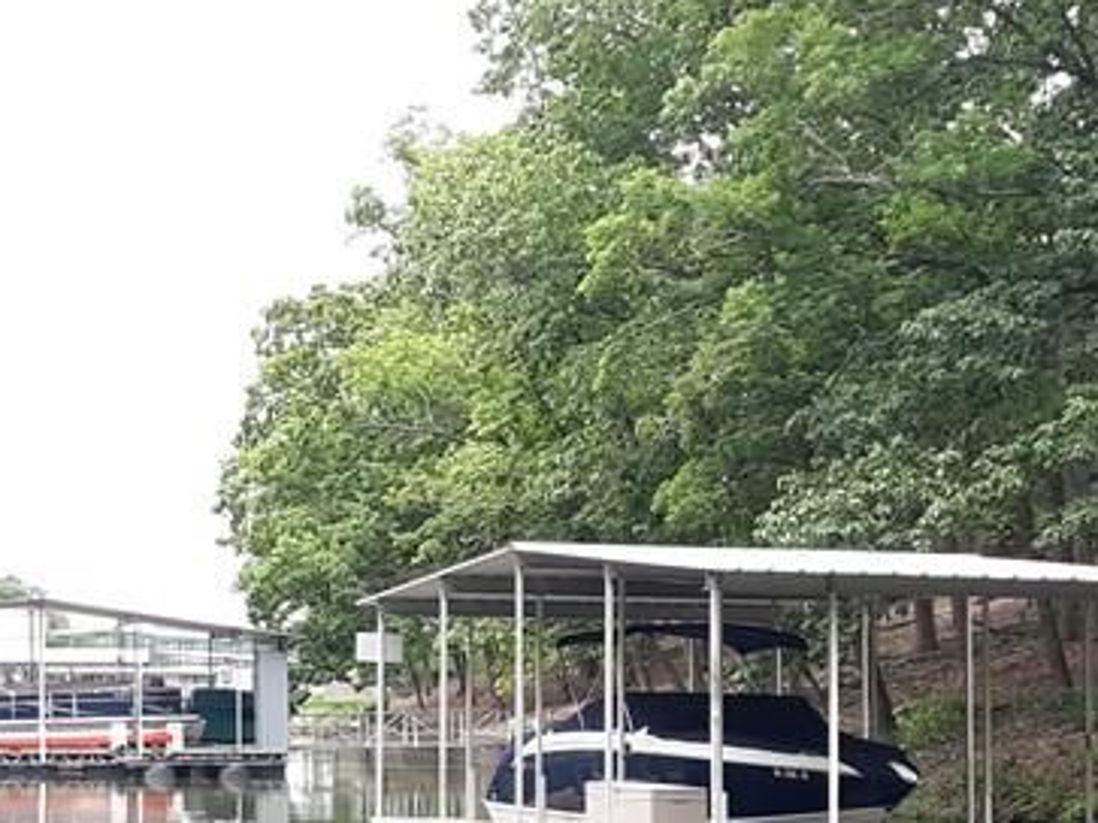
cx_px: 45
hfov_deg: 23.8
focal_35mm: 79
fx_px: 2505
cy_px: 566
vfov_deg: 18.6
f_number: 1.7
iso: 40
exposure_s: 1/376
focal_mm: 3.7
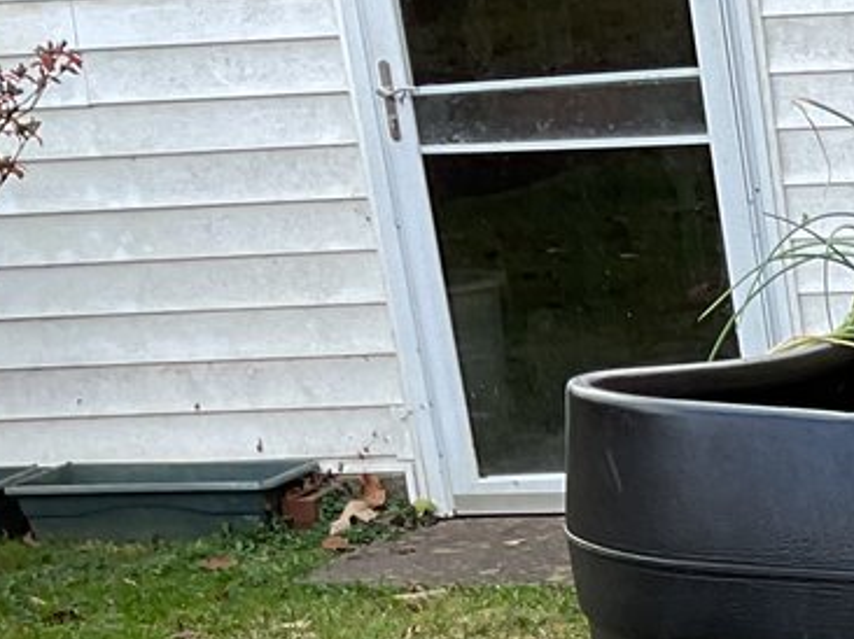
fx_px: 2959
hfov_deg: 14.8
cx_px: 1434
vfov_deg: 11.3
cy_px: 1200
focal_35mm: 120
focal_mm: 3
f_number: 1.8
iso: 20
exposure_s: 1/120
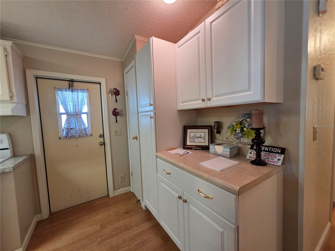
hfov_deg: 106.2
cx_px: 168
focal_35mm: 13
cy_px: 126
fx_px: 126
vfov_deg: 89.9
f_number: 2.2
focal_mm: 2.2
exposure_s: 1/60
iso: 250
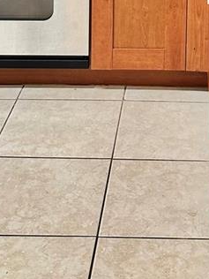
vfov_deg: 18.8
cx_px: 192
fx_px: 733
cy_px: -150
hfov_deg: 16.0
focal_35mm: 91
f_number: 1.78
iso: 200
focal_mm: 6.86
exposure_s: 1/60
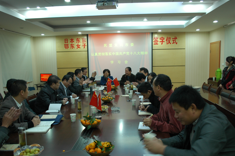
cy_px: 87
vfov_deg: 42.2
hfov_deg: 60.3
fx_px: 202
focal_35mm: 31
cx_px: 115
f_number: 3.5
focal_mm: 18
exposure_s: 1/20
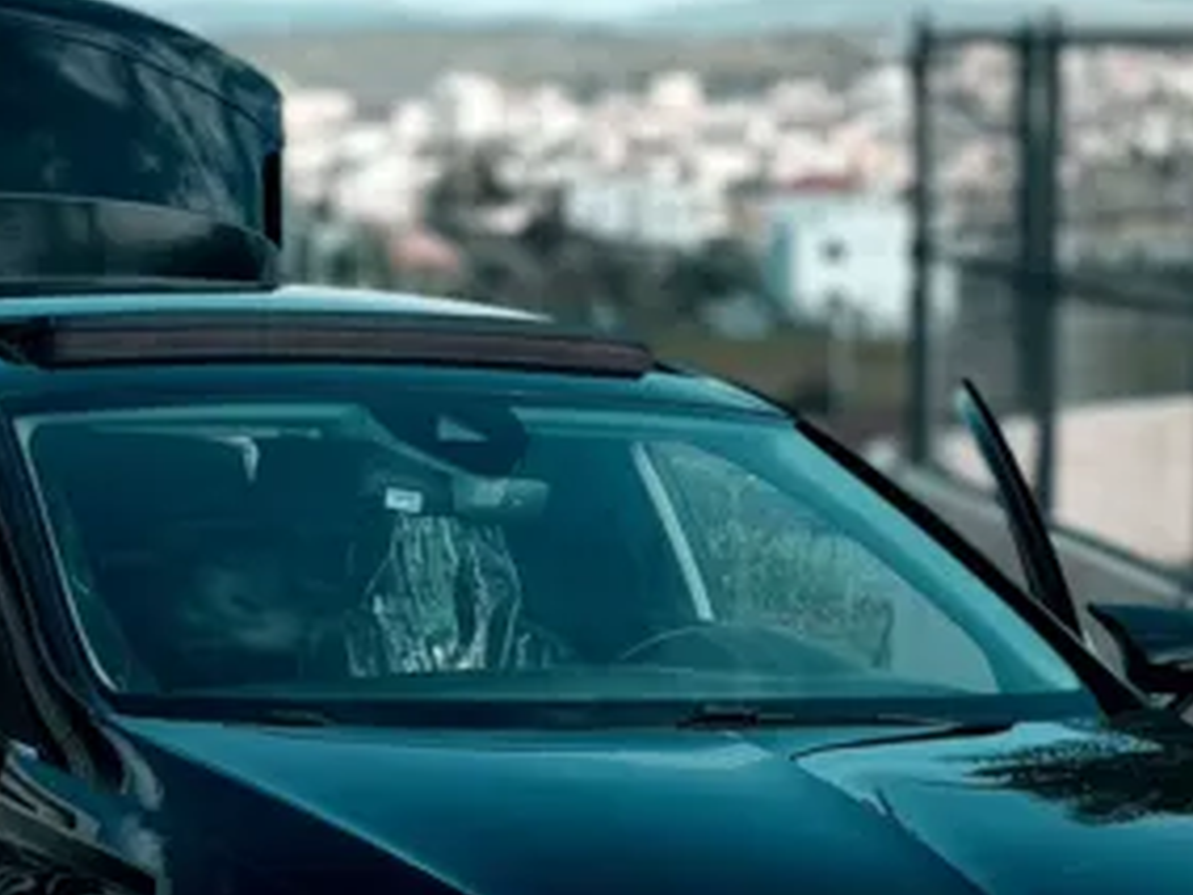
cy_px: 761
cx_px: 525
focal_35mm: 108
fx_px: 3722
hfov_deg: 18.2
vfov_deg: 13.6
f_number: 1.78
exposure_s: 1/2762
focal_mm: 6.76
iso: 64
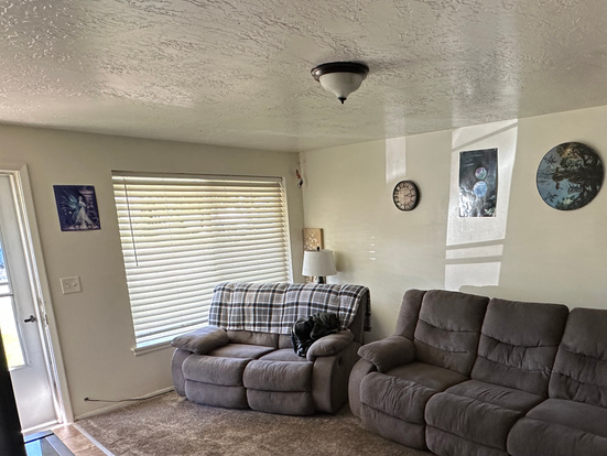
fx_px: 456
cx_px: 395
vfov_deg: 52.1
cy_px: 306
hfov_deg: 65.8
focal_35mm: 26
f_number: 2.2
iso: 250
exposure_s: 1/99
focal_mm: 2.22
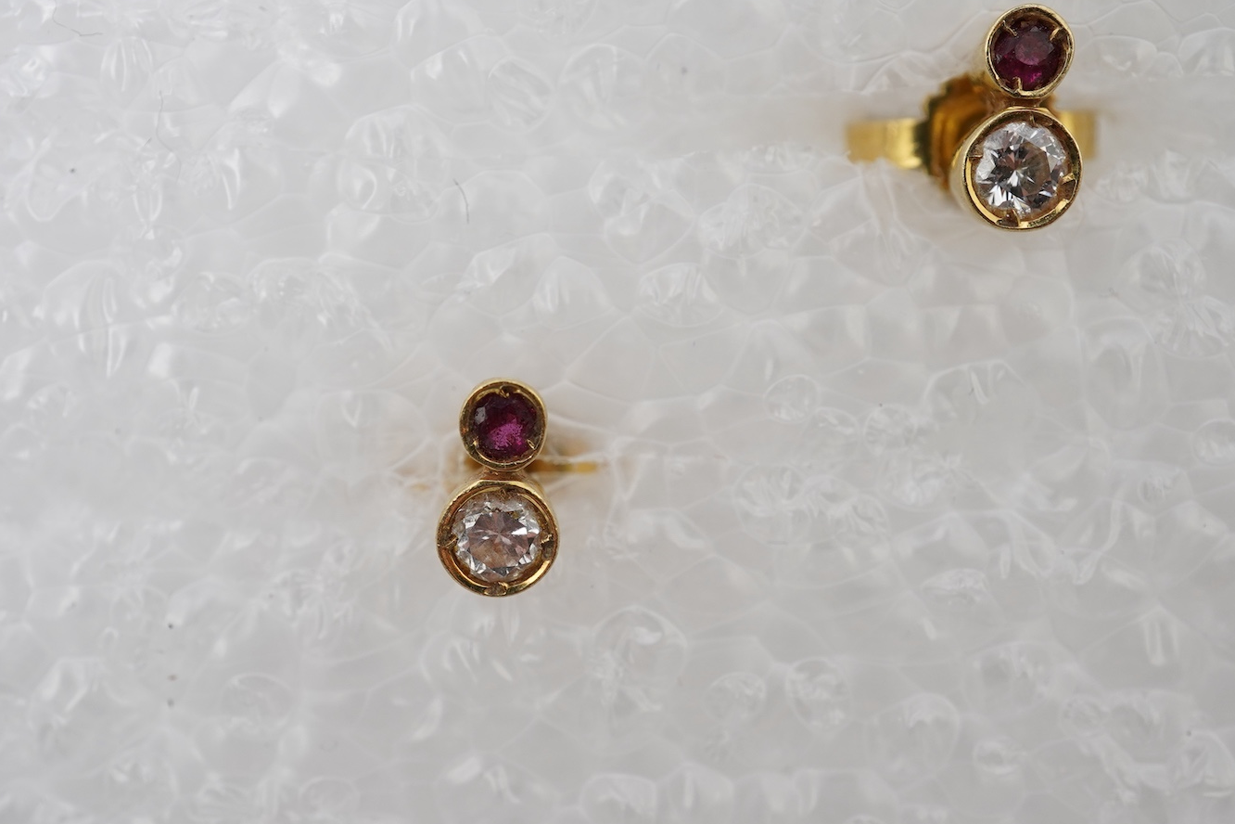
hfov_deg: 35.0
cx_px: 518
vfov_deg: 23.7
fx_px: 1955
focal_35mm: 57
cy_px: 484
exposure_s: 1/125
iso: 400
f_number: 14
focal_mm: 30
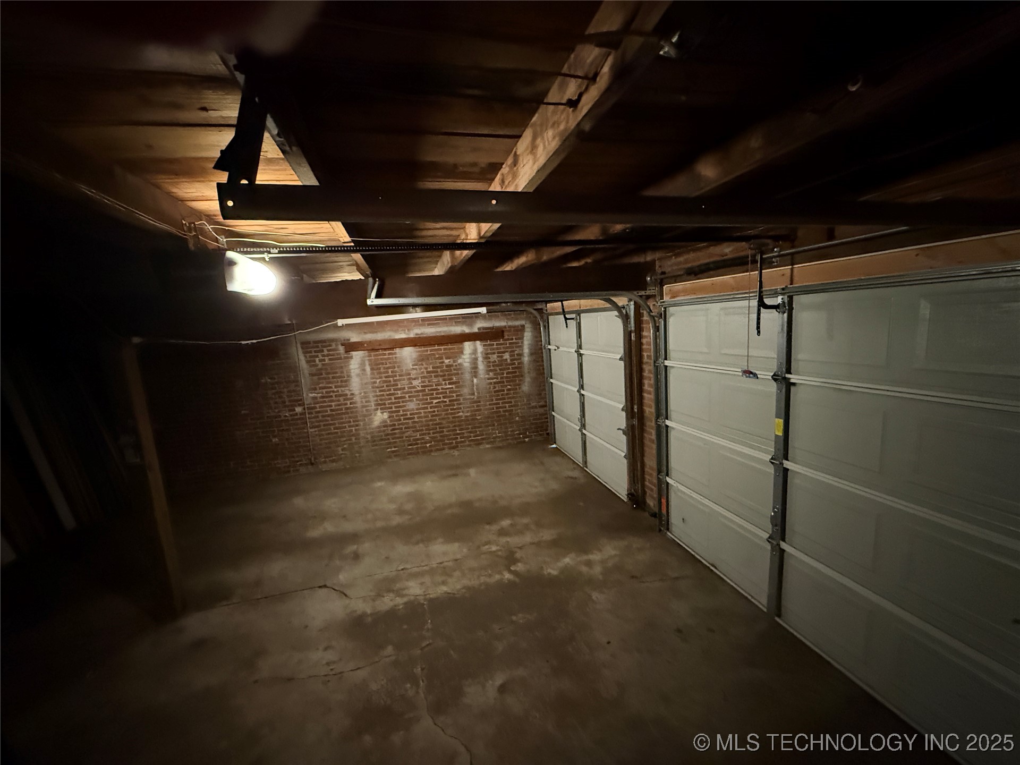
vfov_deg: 85.7
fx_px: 413
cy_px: 382
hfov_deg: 102.1
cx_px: 510
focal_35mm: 14
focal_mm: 2.22
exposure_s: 1/30
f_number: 2.2
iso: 1600
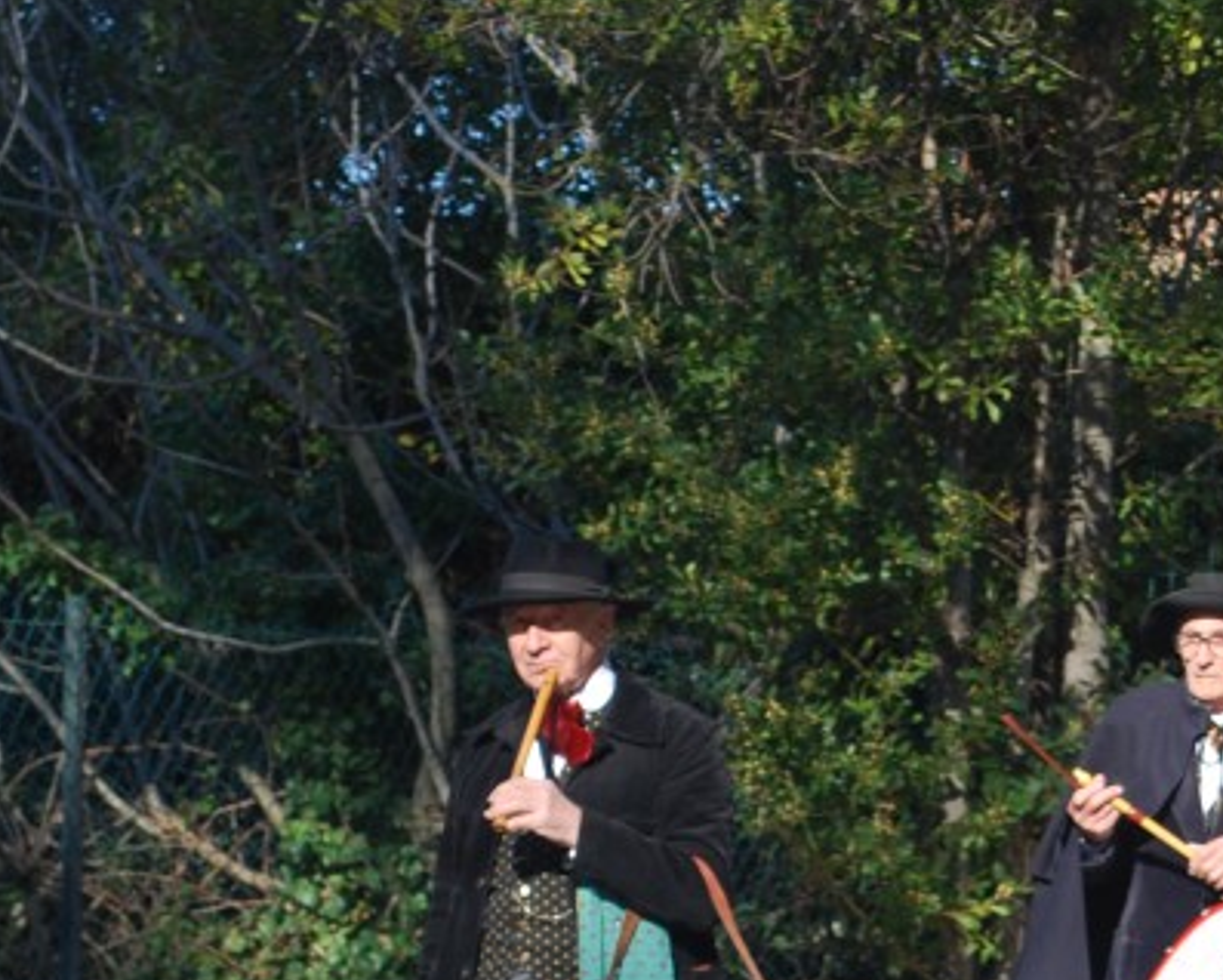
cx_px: 1328
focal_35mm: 195
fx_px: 7068
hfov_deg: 9.8
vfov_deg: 7.9
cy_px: 772
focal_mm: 55
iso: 100
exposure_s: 1/160
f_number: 5.6
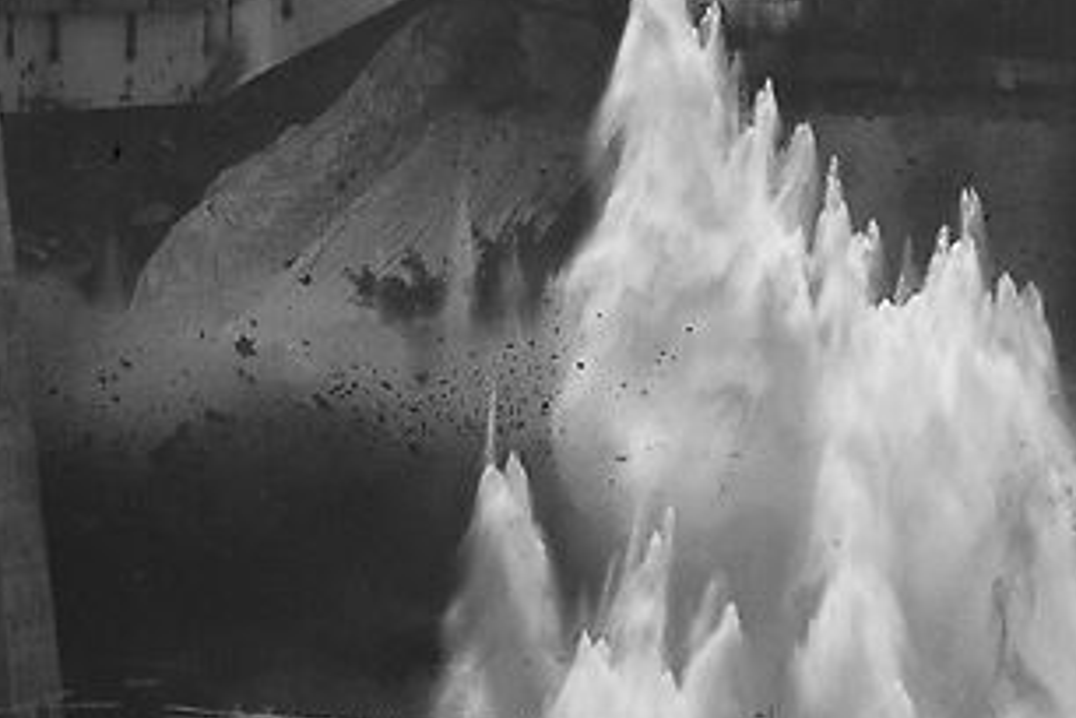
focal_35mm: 1317
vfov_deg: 1.0
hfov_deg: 1.6
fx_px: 39361
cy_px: -451
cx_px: -21
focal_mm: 112
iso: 100
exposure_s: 1/800
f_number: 8
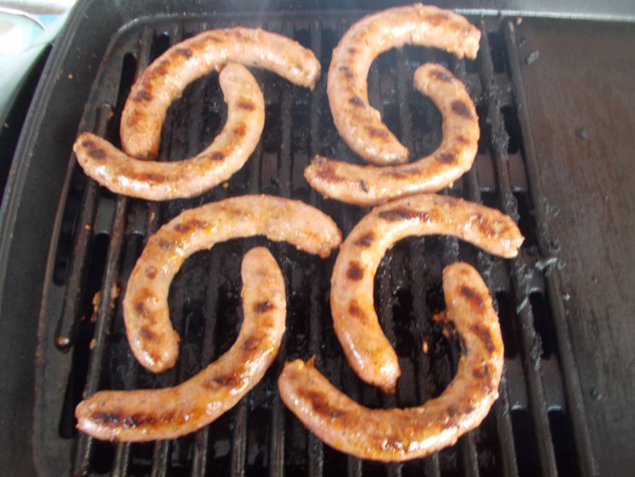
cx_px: 318
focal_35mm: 26
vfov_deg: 53.1
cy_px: 238
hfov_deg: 67.3
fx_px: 477
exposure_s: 1/4
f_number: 3.2
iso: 200
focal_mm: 4.6
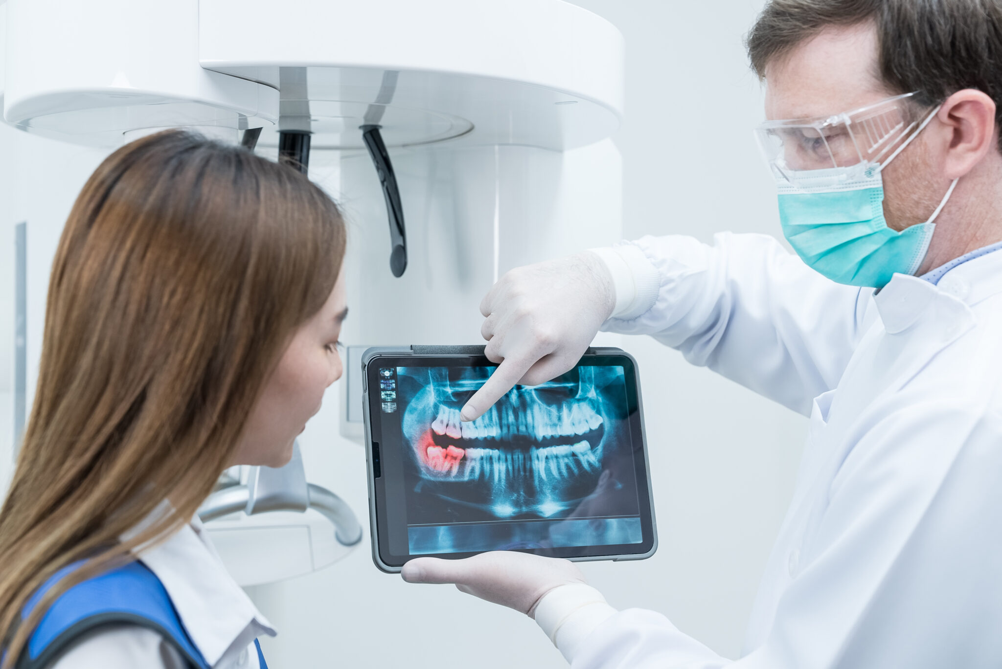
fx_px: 1392
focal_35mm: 50
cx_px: 501
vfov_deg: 27.0
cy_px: 334
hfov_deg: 39.6
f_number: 4
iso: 500
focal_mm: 50
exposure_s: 1/80
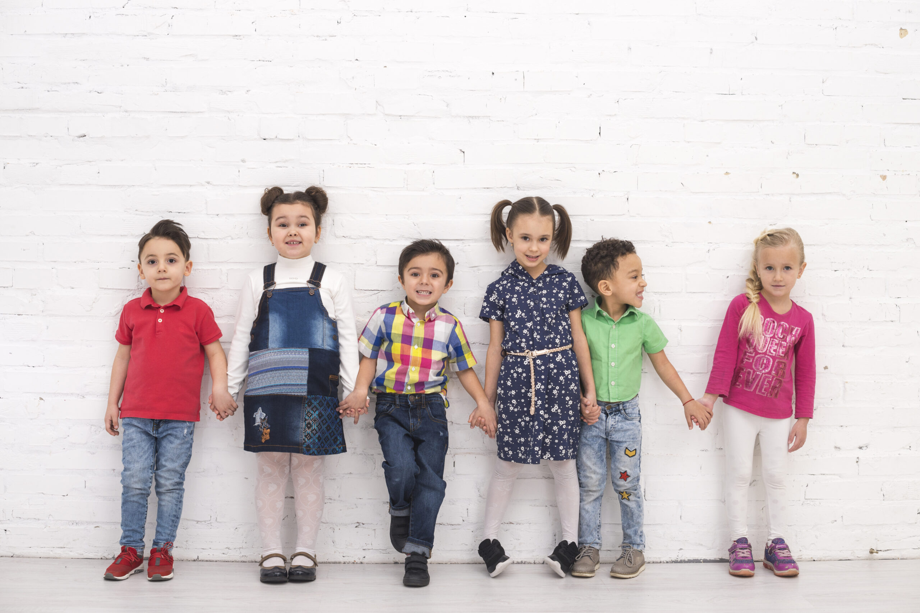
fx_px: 1278
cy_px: 306
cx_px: 460
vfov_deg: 27.0
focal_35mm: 50
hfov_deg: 39.6
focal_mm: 50
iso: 320
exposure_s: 1/160
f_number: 5
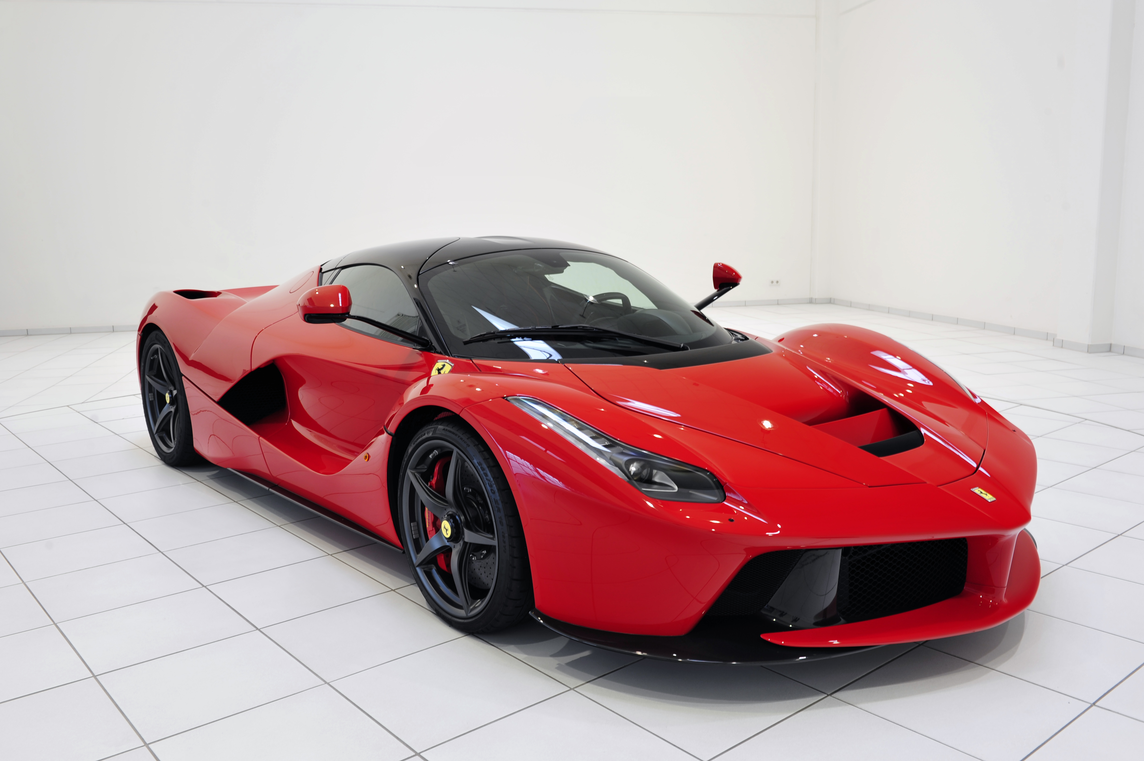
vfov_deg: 42.3
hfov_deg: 60.3
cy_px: 380
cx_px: 572
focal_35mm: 31
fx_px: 984
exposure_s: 1
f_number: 9
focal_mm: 31
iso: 200
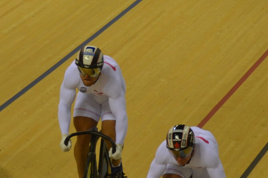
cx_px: 60
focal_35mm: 531
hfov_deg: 3.9
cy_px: 103
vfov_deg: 2.6
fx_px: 3946
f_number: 5.6
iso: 400
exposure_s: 1/250
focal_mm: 130
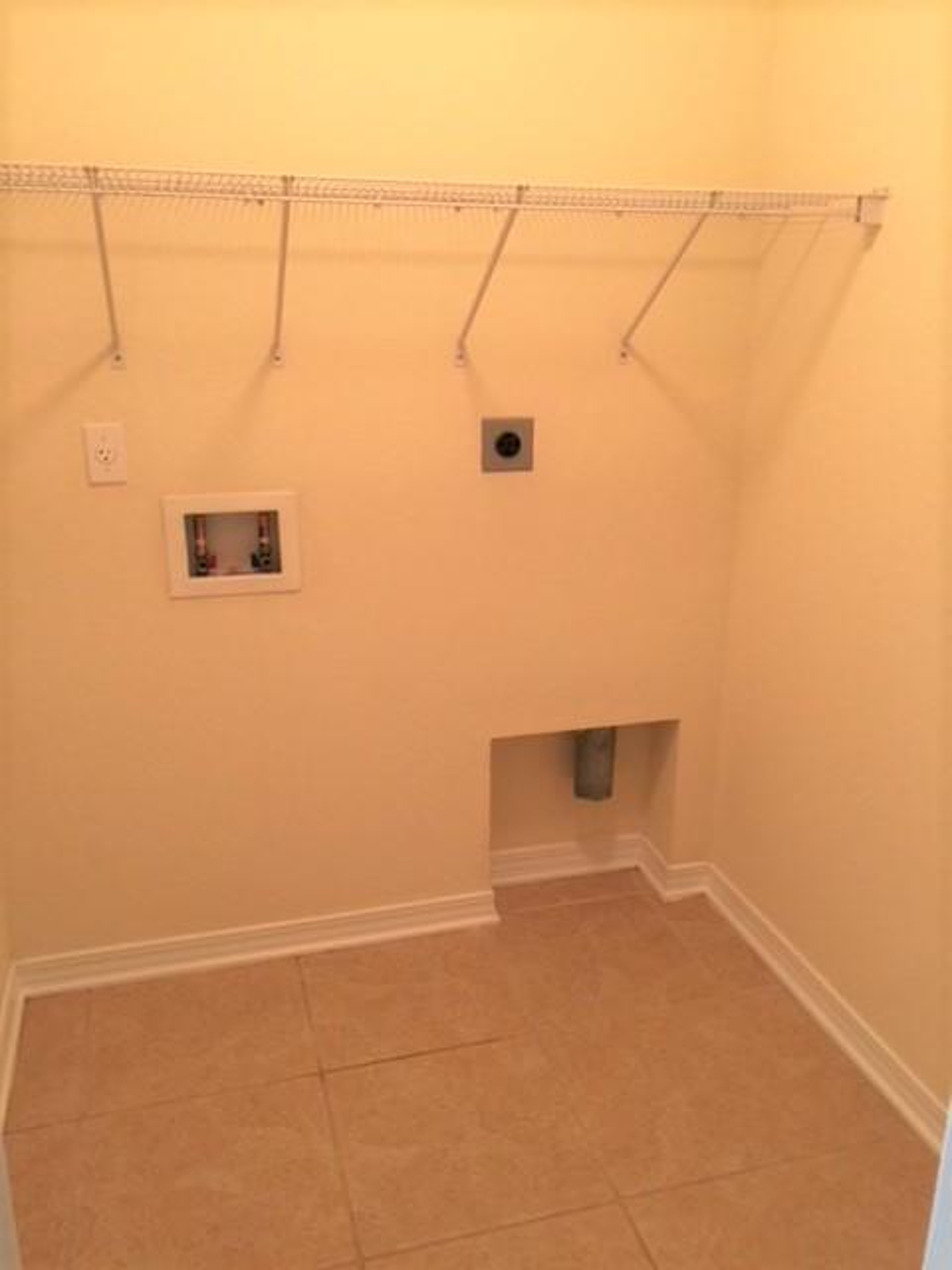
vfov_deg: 61.7
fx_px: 1063
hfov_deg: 48.2
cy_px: 635
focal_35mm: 29
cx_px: 476
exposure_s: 1/15
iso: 50
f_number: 2.2
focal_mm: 4.15
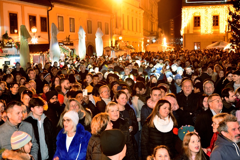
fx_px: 414
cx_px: 116
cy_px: 81
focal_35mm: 62
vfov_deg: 21.9
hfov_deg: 32.4
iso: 5000
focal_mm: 60
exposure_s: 1/40
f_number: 5.6
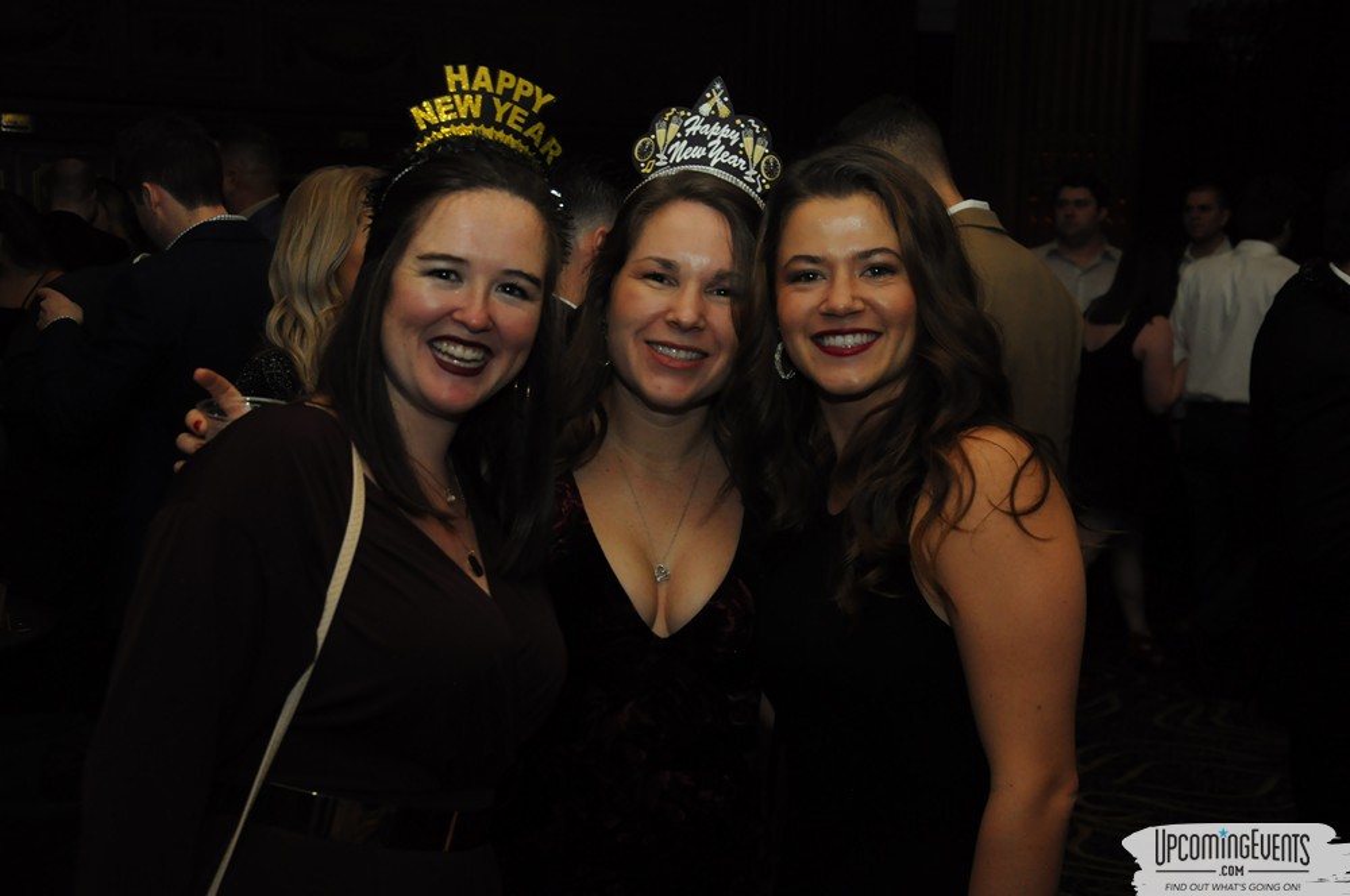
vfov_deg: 23.7
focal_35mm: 57
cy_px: 448
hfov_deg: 35.1
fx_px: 2135
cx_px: 675
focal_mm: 38
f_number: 5.6
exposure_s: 1/60
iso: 800
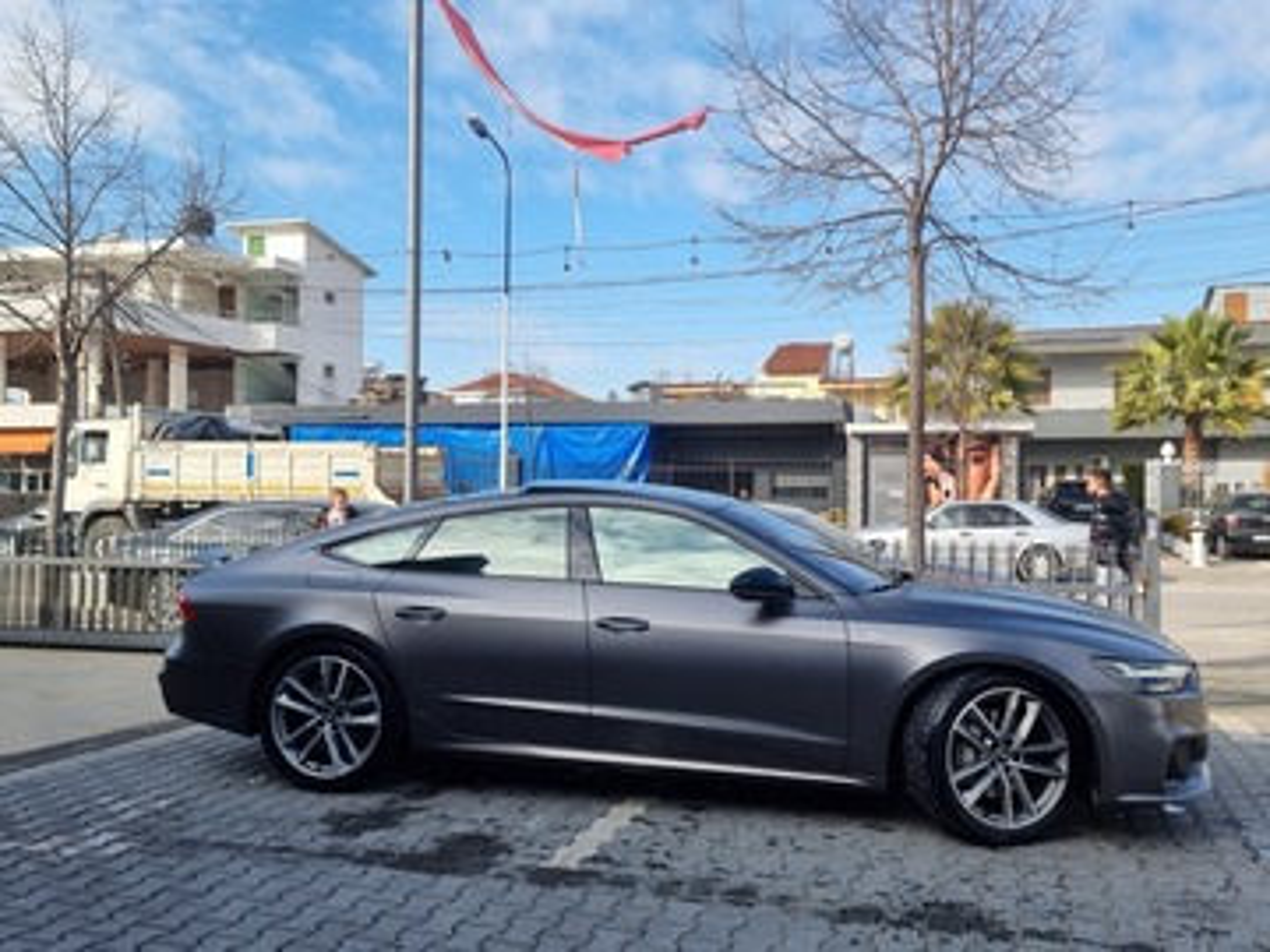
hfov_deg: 71.6
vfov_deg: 56.8
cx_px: 635
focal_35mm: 24
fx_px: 881
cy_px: 476
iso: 50
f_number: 1.8
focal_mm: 6.7
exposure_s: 1/594
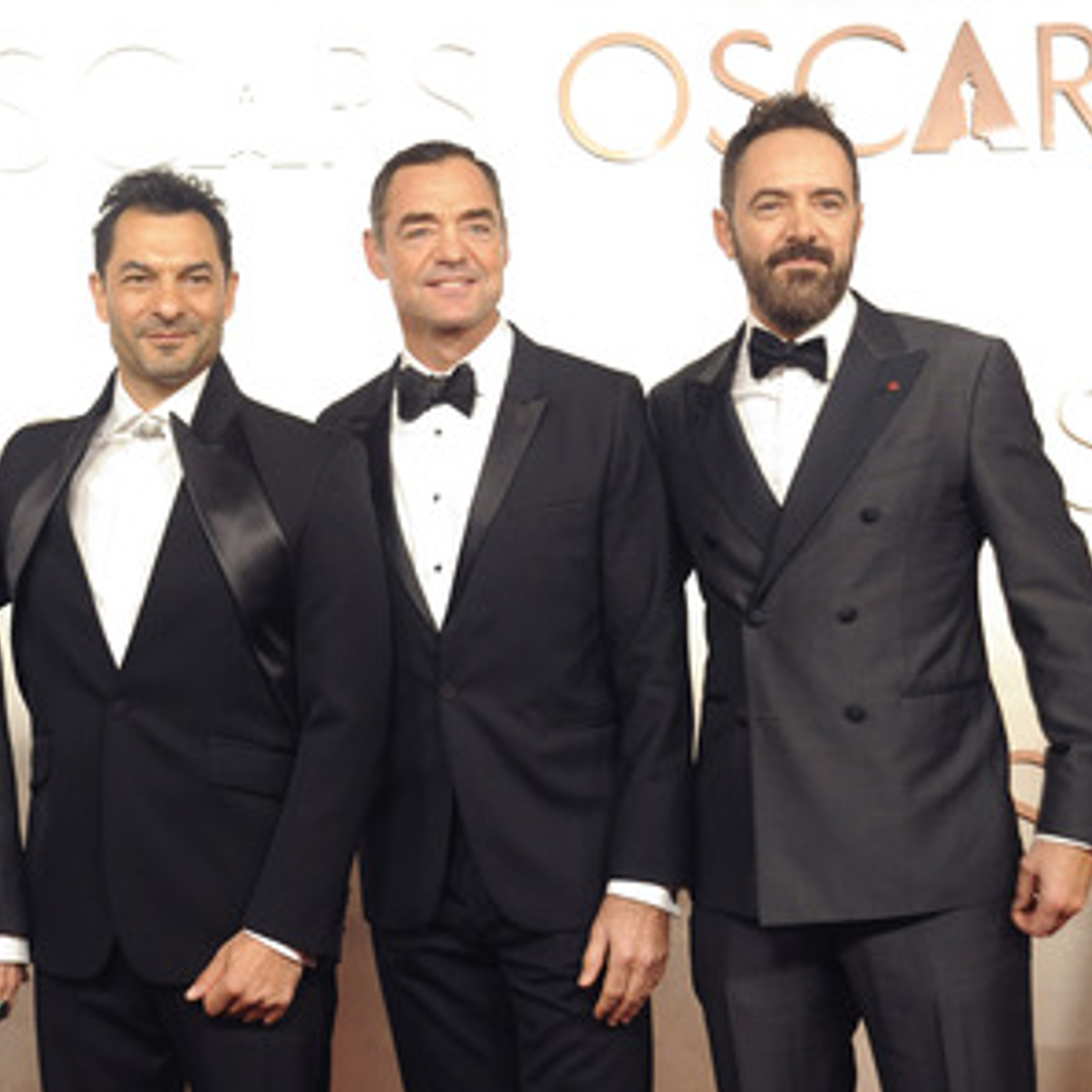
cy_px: 544
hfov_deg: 29.3
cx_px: 346
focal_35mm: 58
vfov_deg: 29.6
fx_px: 2070
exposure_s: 1/160
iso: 2500
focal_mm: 45
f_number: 6.3
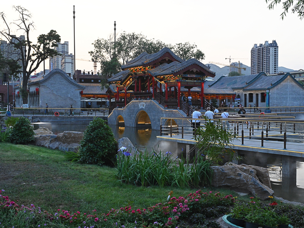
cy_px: 113
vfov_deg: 32.9
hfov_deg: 42.9
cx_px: 168
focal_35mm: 44
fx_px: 386
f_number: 10
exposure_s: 1/320
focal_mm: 40
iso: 2200
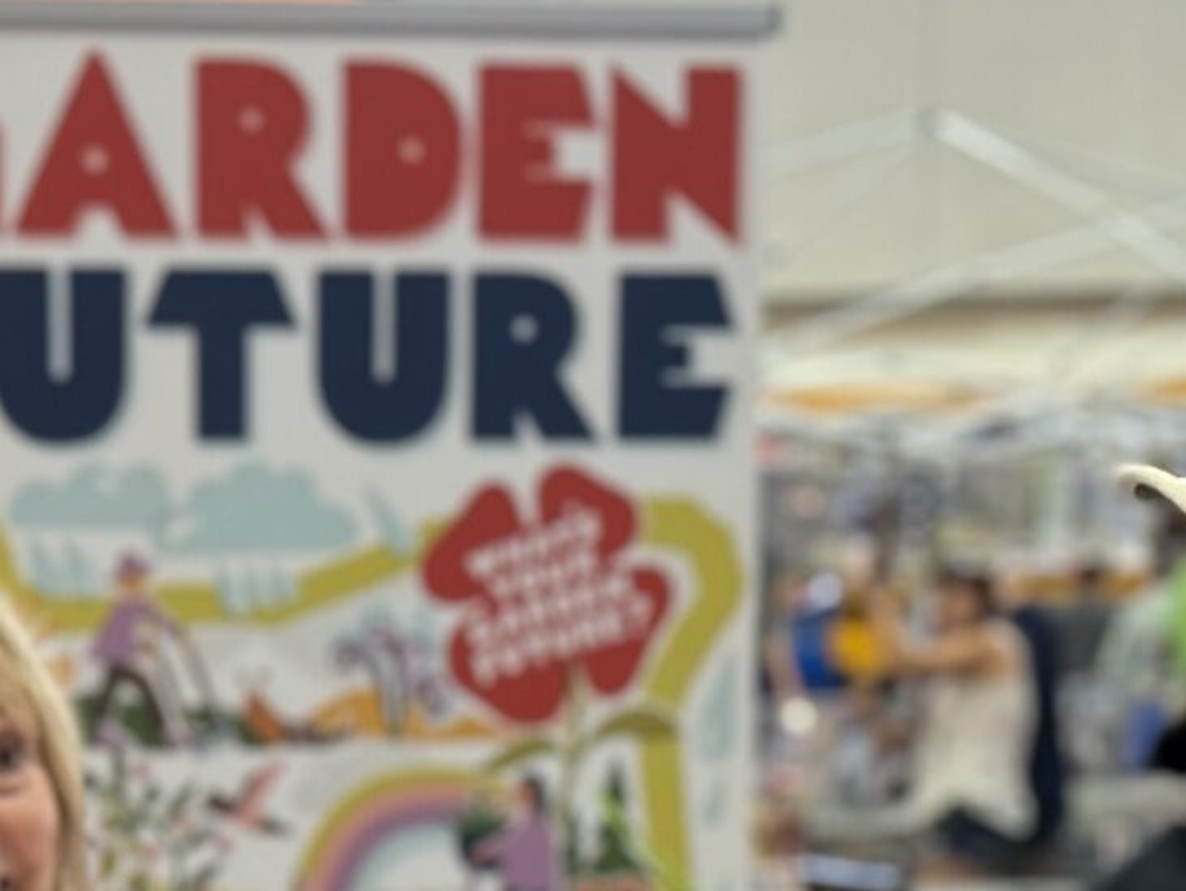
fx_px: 5759
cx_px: 286
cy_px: 1384
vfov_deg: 8.6
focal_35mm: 168
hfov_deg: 11.7
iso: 100
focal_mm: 6.76
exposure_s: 1/60
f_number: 1.78
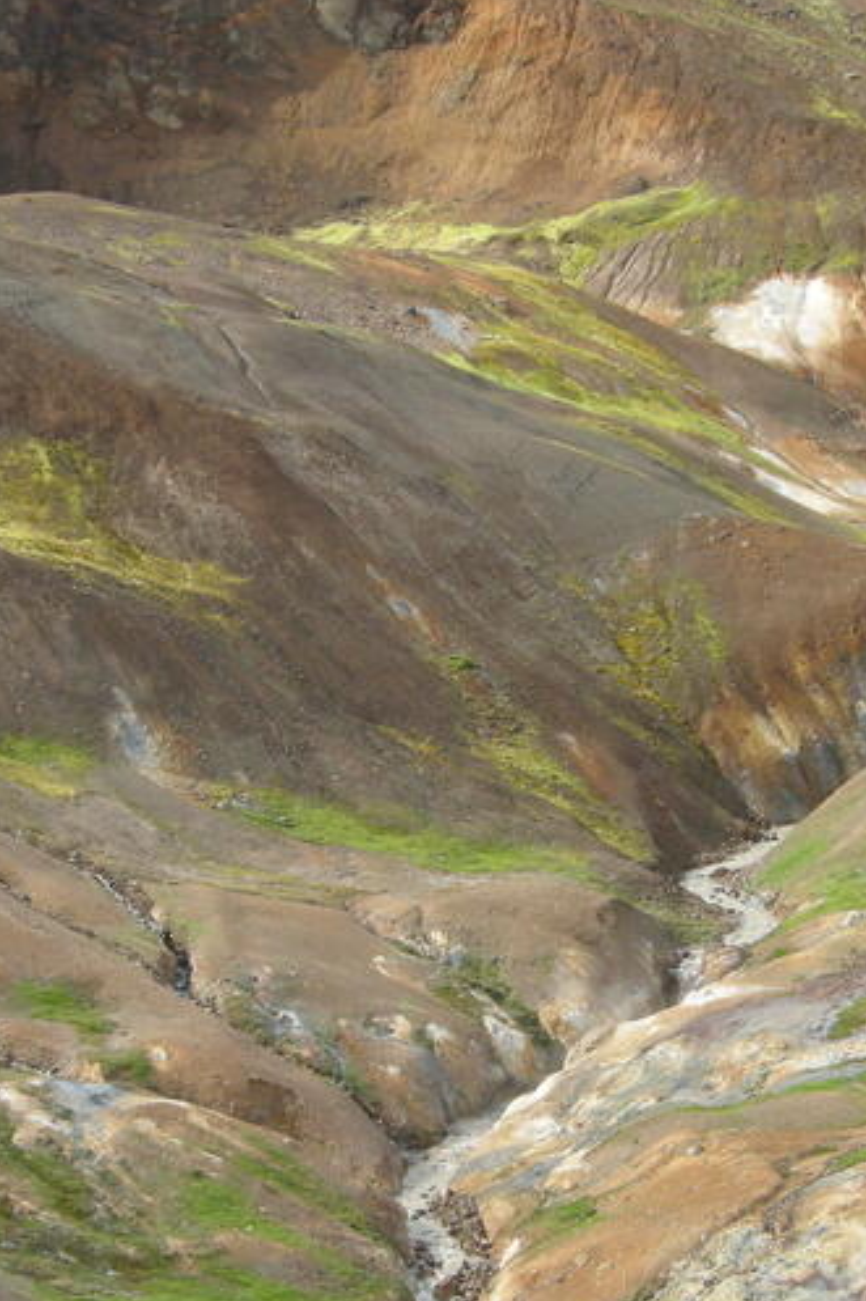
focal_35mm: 75
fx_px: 2708
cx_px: 450
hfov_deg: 18.2
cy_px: 746
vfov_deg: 27.0
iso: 100
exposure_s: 1/182
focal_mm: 7.5
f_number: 4.3
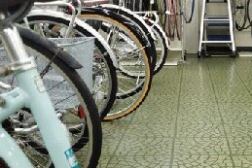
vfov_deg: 20.6
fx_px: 455
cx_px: 199
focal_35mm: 65
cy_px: 145
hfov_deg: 30.2
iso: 738
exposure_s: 1/400
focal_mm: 4.71
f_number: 1.79
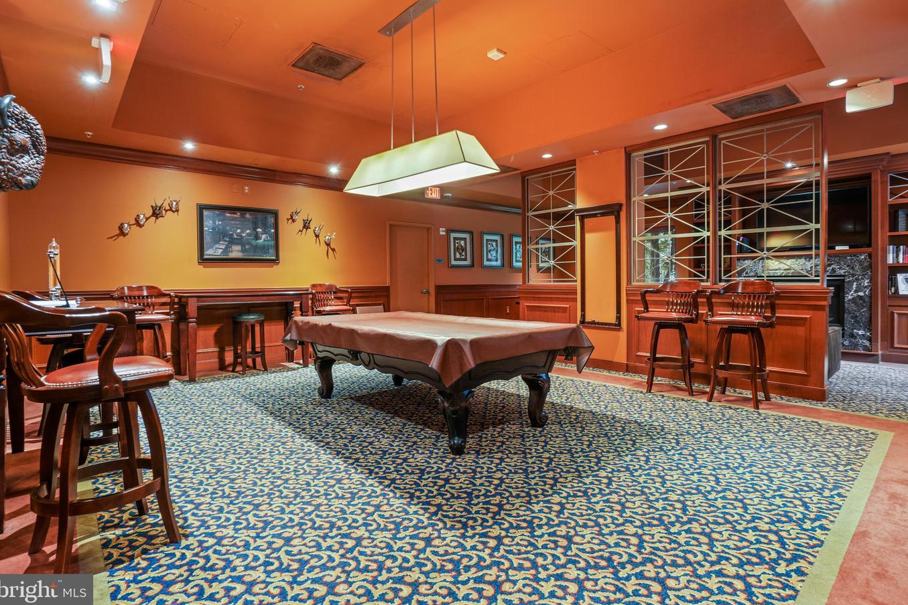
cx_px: 471
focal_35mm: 18
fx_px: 442
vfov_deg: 68.8
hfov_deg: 91.5
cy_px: 287
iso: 100
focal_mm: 11
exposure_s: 13
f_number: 7.1
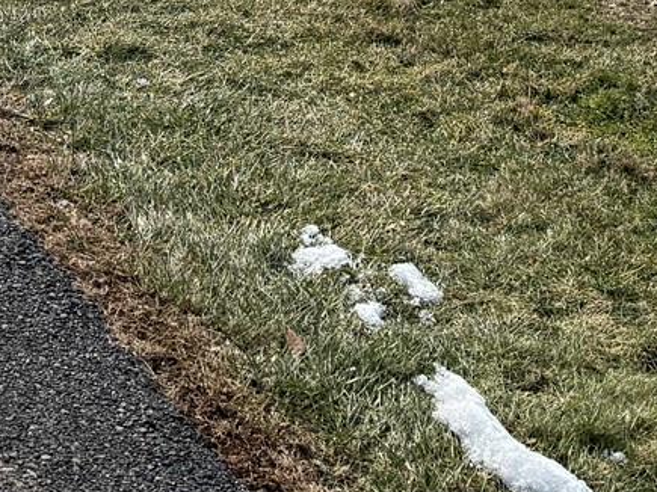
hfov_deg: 17.3
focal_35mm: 113
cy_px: -581
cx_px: 166
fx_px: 2144
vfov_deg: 11.4
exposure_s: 1/5714
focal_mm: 6.76
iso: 100
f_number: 1.78
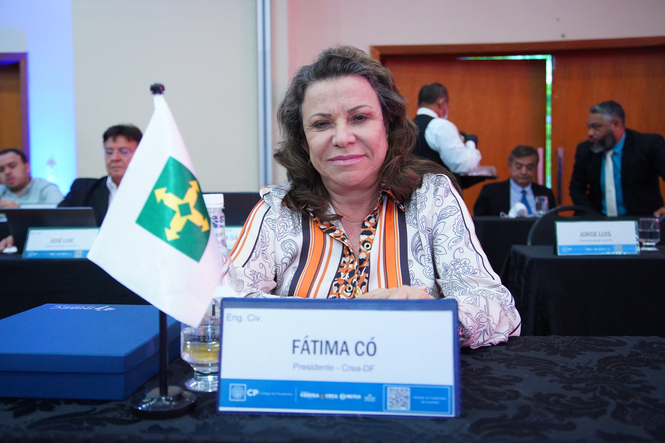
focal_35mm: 35
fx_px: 646
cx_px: 332
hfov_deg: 54.4
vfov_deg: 37.9
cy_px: 222
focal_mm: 35
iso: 8000
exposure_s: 1/125
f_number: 4
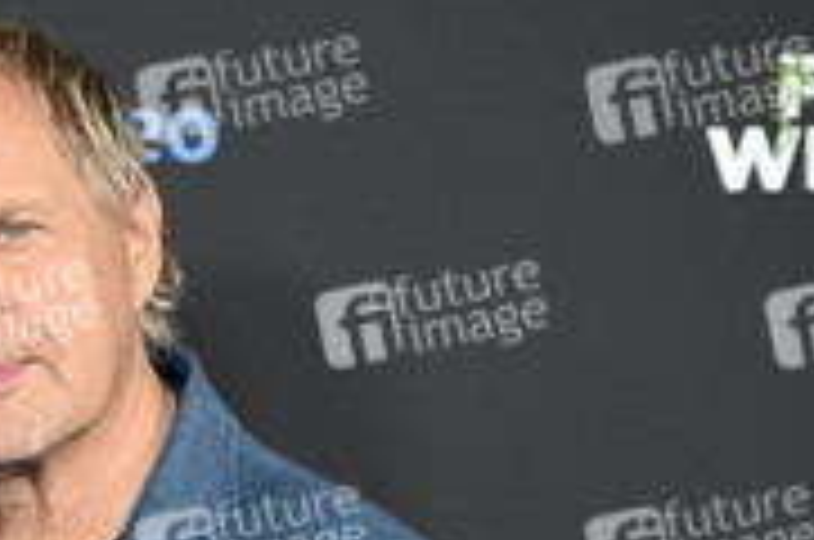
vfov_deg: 7.3
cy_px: 652
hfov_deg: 10.8
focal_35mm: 187
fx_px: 4221
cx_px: -137
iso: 400
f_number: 2.8
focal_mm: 75
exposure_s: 1/125
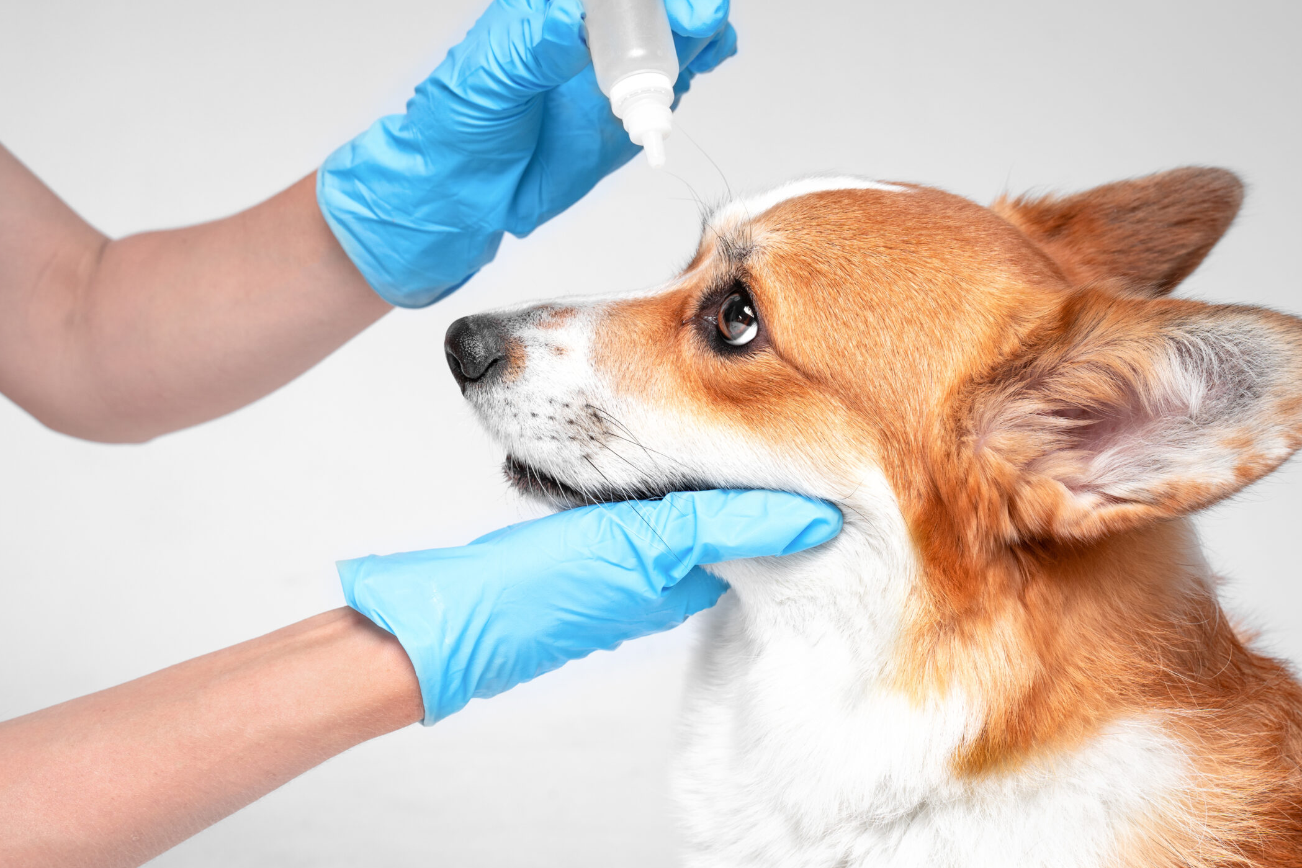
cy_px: 345
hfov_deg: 32.9
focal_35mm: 61
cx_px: 721
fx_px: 2206
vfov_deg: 22.2
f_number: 9
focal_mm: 50
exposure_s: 1/160
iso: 100
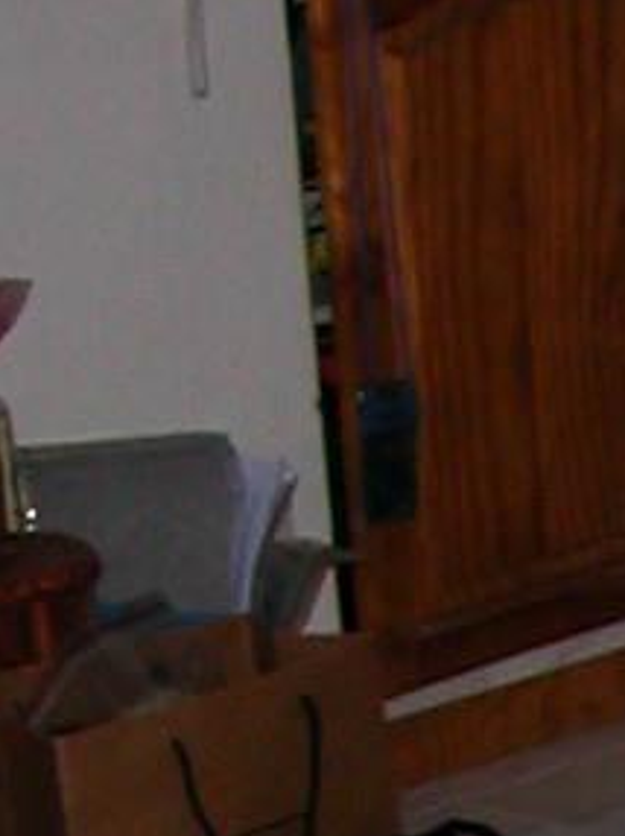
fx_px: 4991
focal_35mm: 207
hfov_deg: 6.8
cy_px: 1631
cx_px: 1466
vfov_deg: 9.0
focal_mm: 5.6
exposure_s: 1/59.9
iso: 110
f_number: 2.7
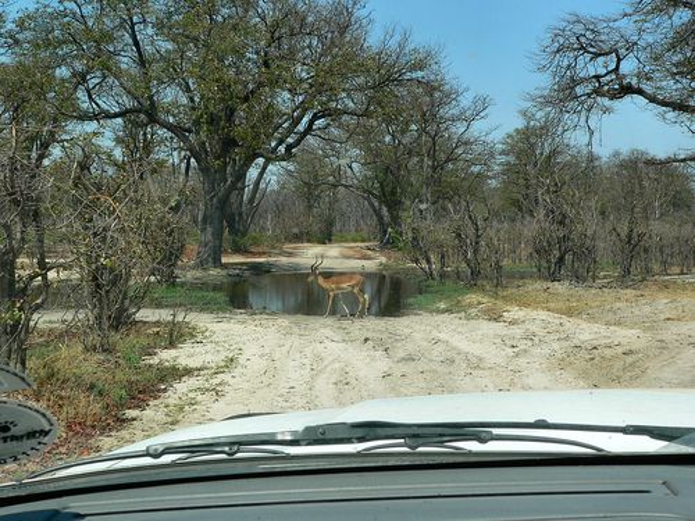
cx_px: 348
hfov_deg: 41.2
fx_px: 924
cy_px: 260
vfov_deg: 31.5
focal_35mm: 46
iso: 80
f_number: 5.2
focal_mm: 7.6
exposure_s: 1/500
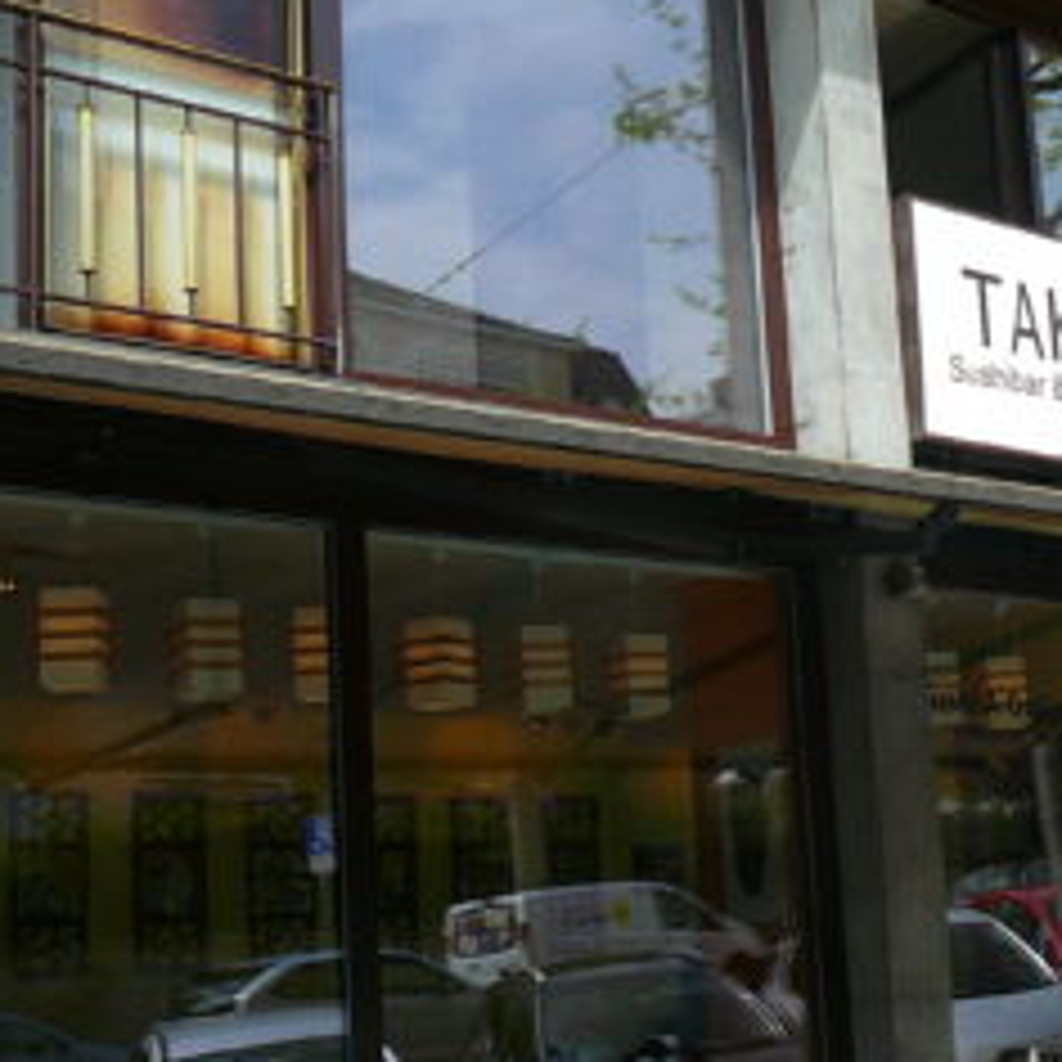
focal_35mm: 63
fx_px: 2187
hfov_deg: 26.5
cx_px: 918
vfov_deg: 27.3
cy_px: 585
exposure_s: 1/800
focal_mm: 5.2
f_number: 2.8
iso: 80
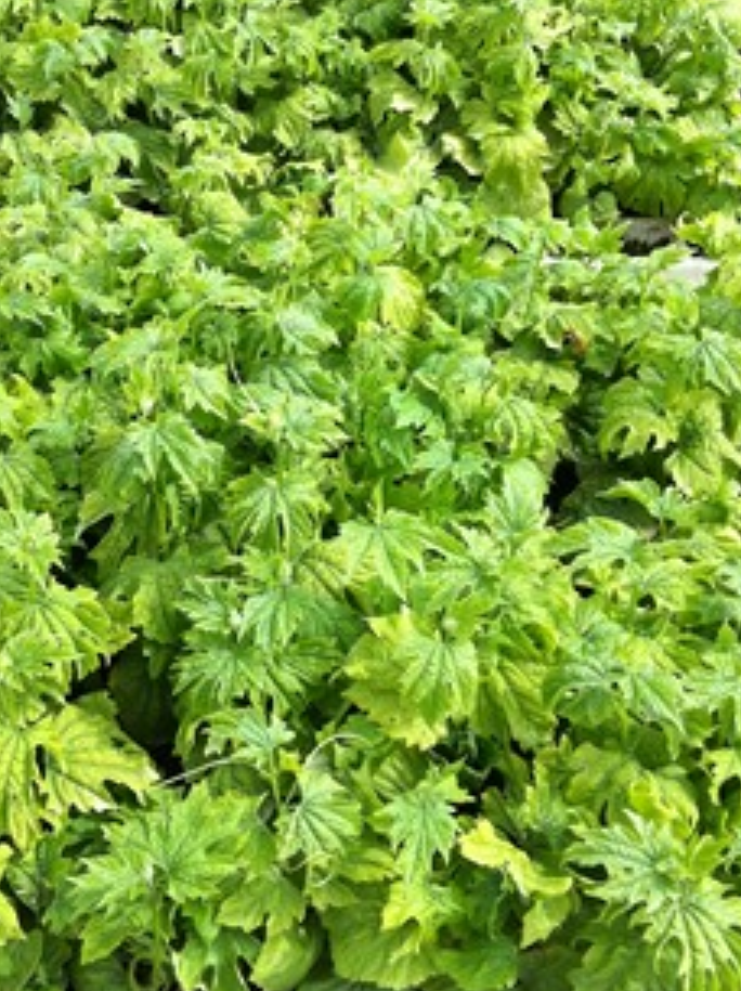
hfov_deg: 26.4
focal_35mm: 55
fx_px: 1573
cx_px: 249
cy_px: 374
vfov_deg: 34.8
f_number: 2.8
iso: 80
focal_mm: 3.85
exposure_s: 1/670
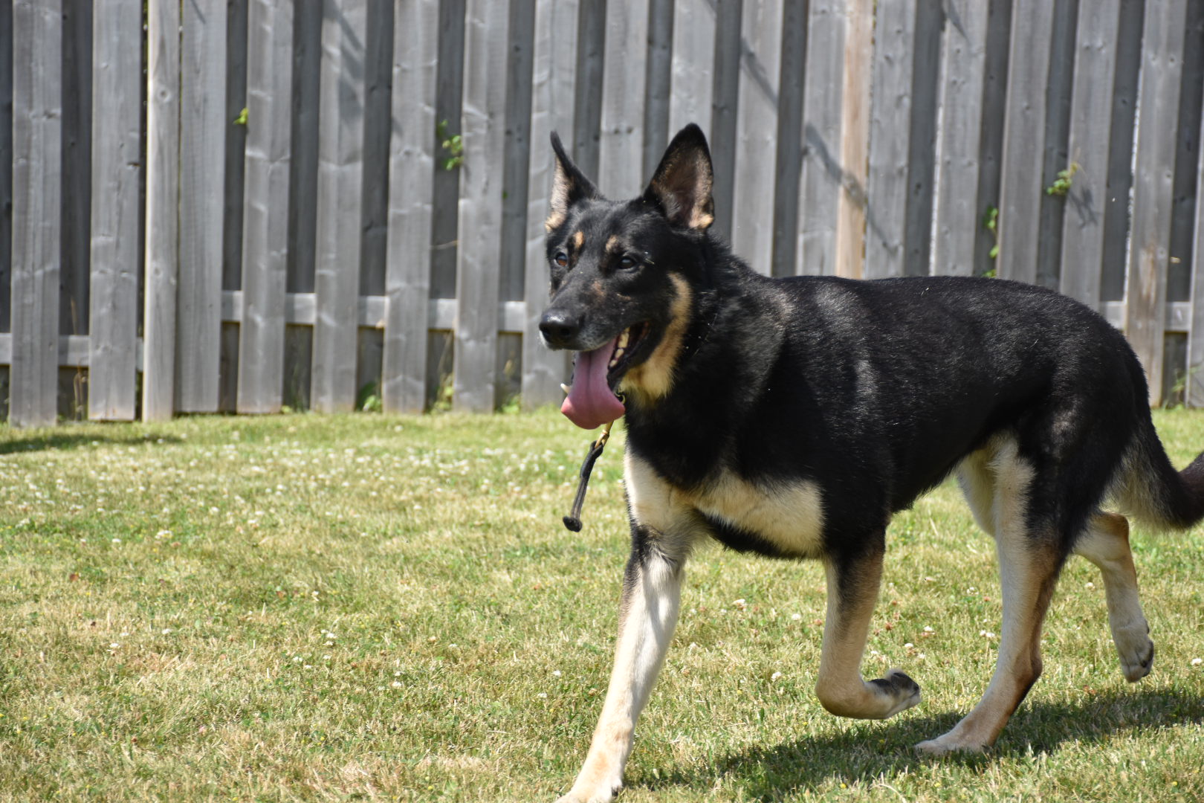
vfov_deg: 12.2
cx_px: 602
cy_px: 402
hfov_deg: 18.2
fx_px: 3762
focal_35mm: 112
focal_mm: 75
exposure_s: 1/1600
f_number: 5.6
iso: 400
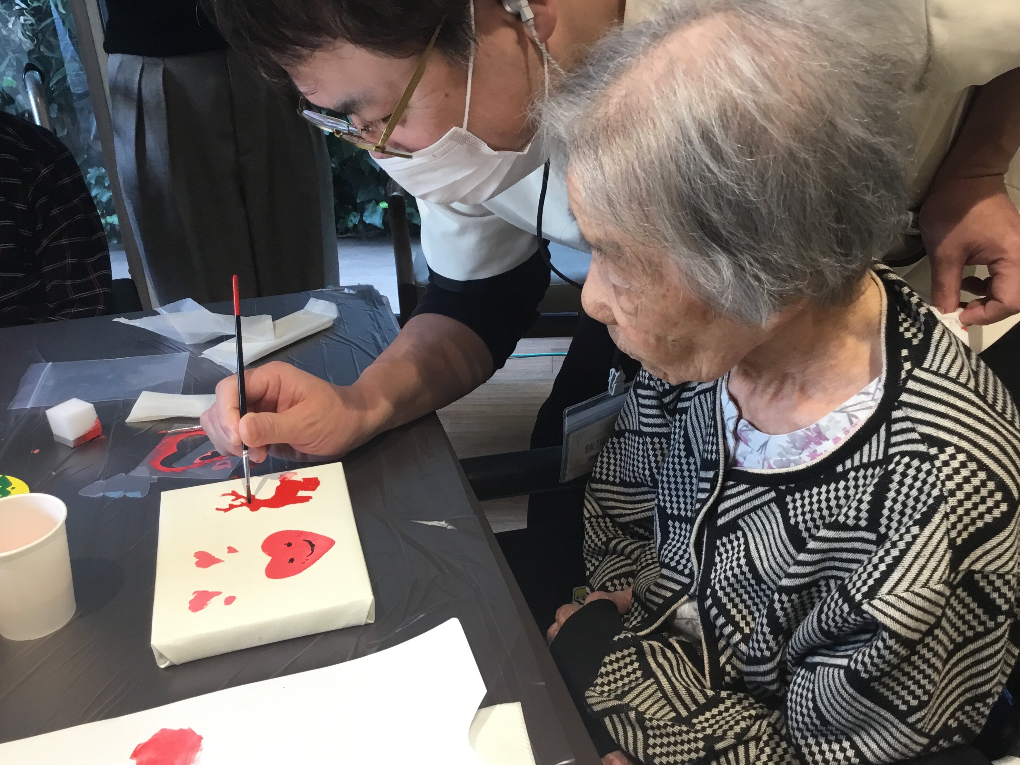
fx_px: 943
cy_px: 384
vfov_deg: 44.2
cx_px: 520
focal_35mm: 32
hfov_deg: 56.8
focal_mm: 3.3
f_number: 2.4
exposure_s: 1/30
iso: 50
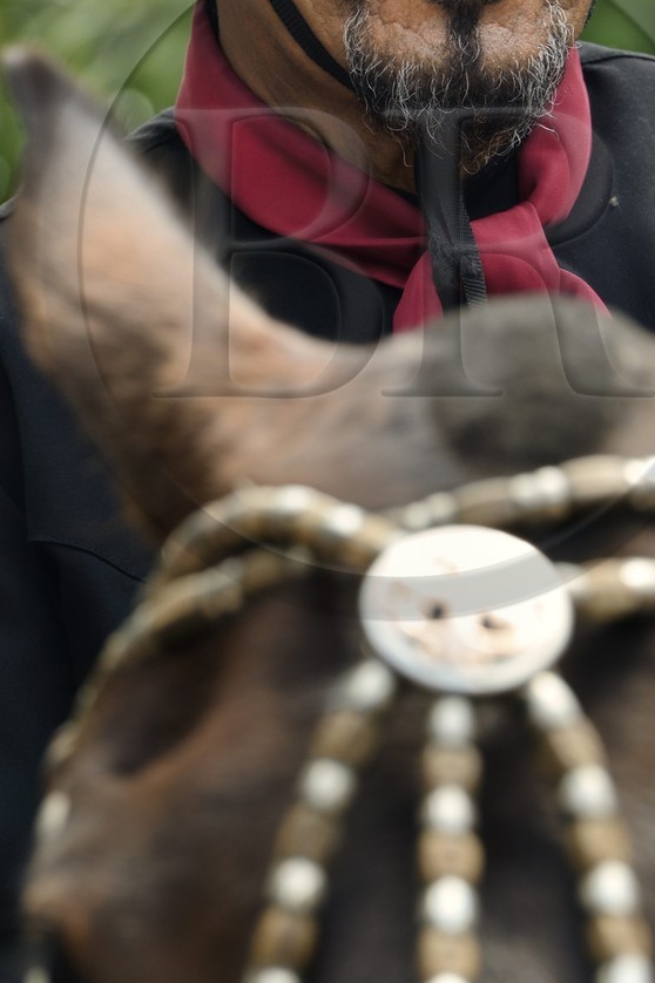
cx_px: 401
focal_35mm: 382
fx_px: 10433
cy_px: 255
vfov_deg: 5.4
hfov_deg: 3.6
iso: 400
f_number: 8
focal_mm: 200
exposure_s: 1/200
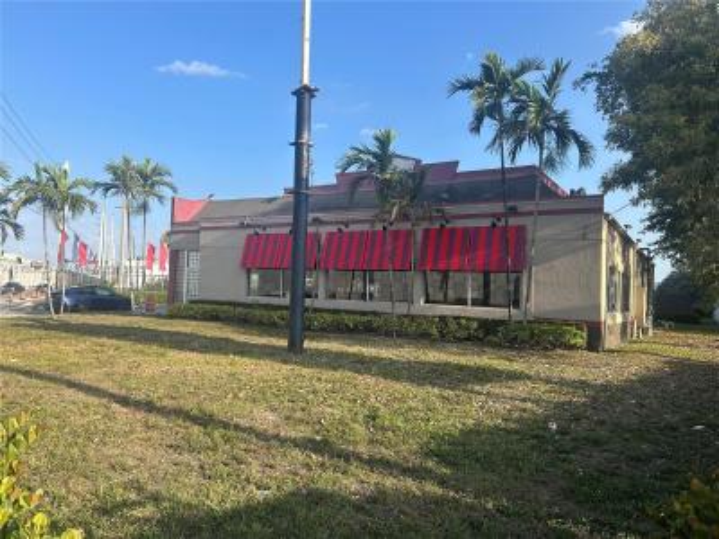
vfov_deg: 53.1
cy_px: 270
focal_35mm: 26
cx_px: 360
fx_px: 540
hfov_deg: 67.3
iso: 50
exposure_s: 1/2045
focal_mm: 5.7
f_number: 1.5
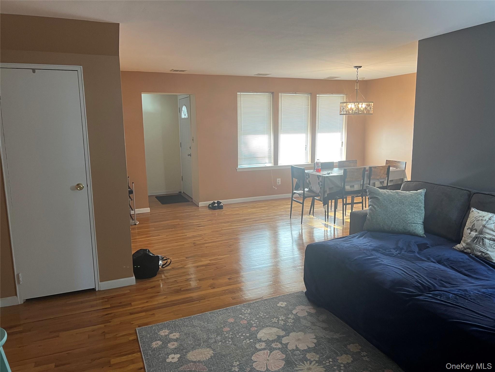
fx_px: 372
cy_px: 186
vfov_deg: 53.1
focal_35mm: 26
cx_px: 248
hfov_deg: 67.3
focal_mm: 5.7
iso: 100
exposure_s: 1/60
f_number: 1.5
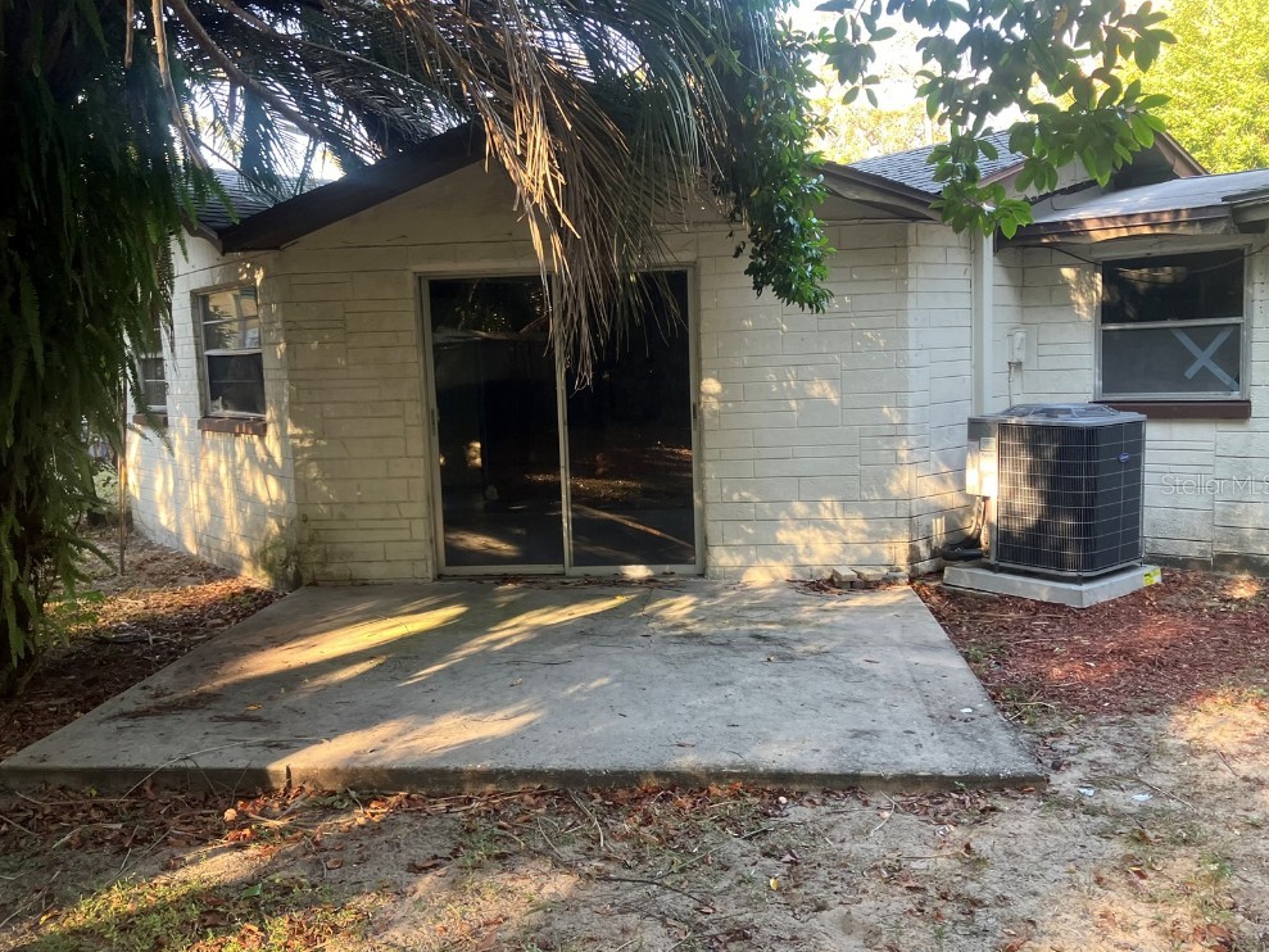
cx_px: 625
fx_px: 1063
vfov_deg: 48.2
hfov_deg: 61.7
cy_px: 484
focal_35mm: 29
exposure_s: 1/121
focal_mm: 3.99
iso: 80
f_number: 1.8
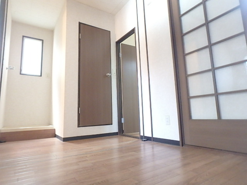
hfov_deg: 79.0
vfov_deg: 63.4
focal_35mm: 21
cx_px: 124
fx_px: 150
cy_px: 92
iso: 800
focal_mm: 3.7
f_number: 3.5
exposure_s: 1/8
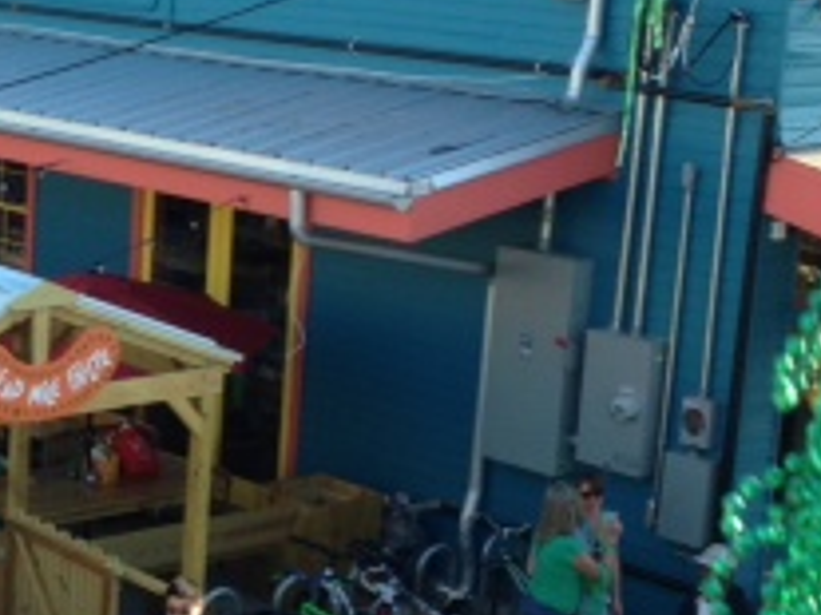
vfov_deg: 14.5
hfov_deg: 18.8
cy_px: 349
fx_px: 2418
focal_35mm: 102
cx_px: 12
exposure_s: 1/298
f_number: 2.4
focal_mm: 4.13
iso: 50
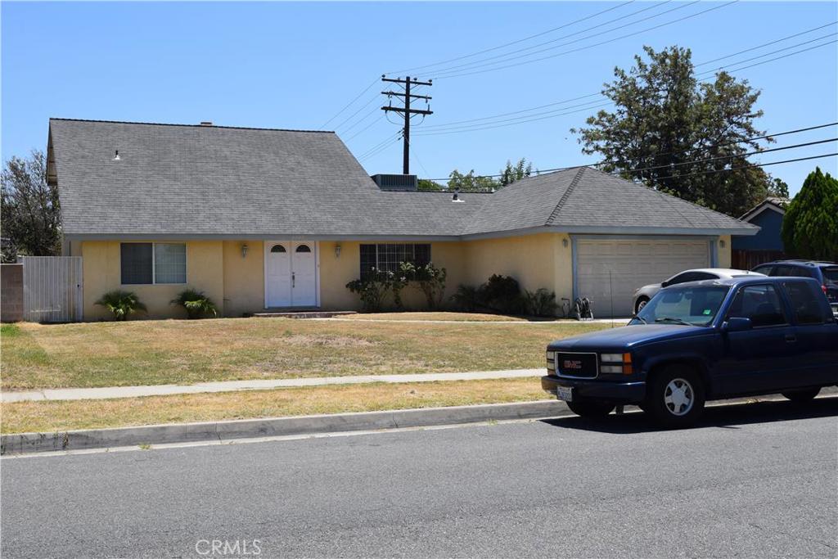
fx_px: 943
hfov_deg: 47.9
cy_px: 280
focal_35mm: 40
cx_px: 419
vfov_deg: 33.0
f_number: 10
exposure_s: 1/400
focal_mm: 27
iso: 200
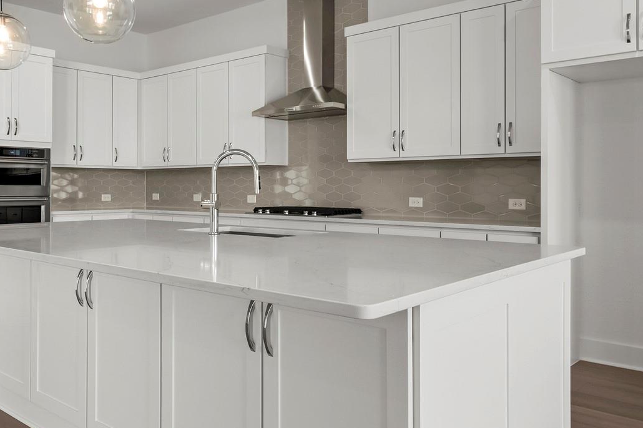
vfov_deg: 39.9
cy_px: 185
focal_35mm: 33
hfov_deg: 56.9
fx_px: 589
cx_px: 269
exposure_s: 1/5
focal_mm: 21
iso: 640
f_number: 11
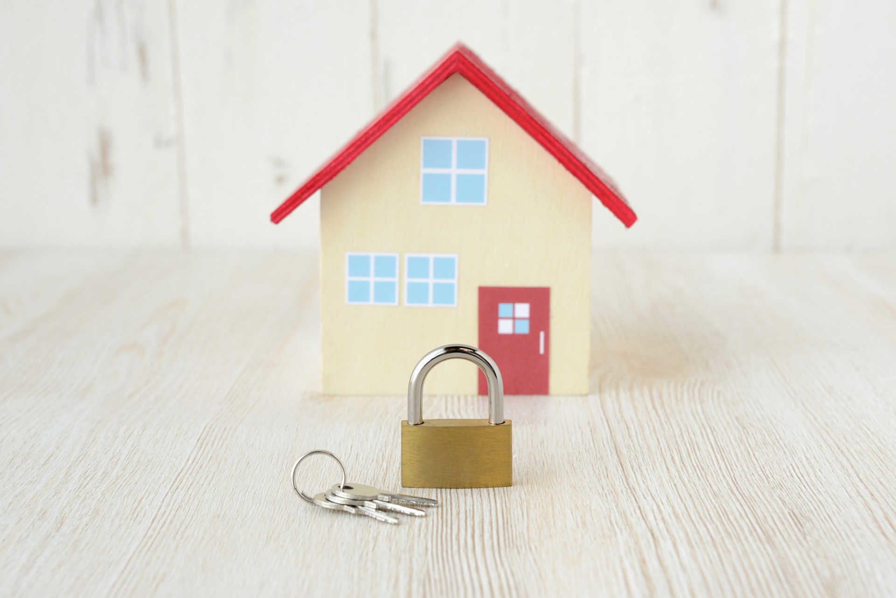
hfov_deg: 32.4
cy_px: 299
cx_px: 448
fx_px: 1543
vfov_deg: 21.9
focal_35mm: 62
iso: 640
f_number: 9
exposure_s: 1/40
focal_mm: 62
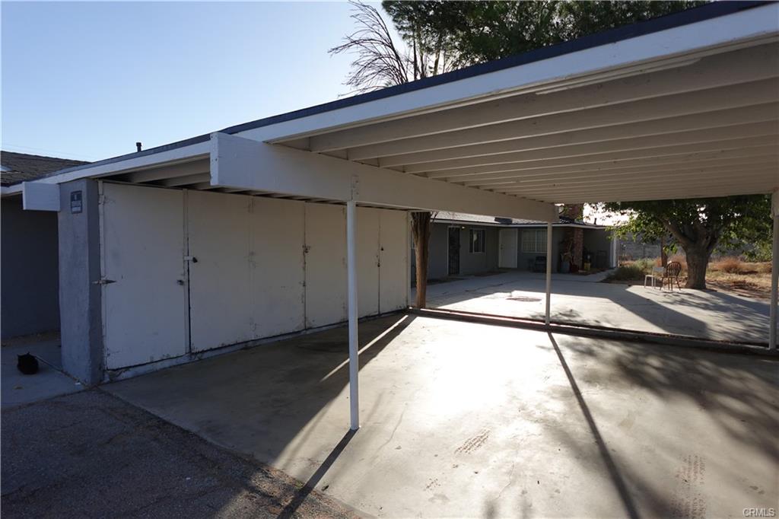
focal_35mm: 20
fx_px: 433
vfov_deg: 61.9
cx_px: 390
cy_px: 260
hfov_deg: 84.0
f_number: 2
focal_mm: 7.6
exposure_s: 1/2500
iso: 125
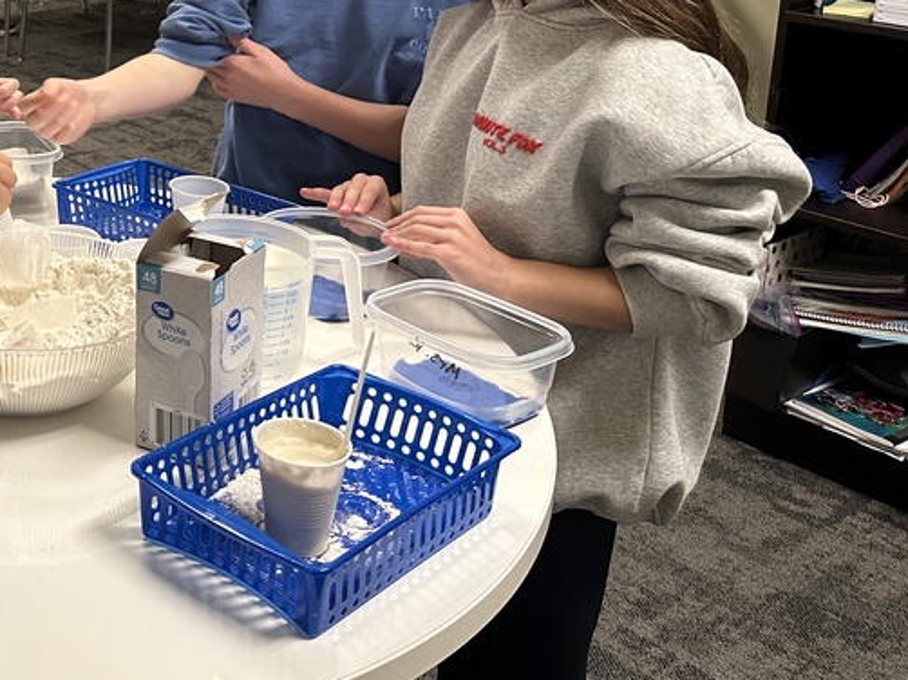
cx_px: 7
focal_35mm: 49
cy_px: 36
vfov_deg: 28.2
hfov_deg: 35.4
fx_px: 1285
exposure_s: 1/60
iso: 200
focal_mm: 6.86
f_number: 1.78
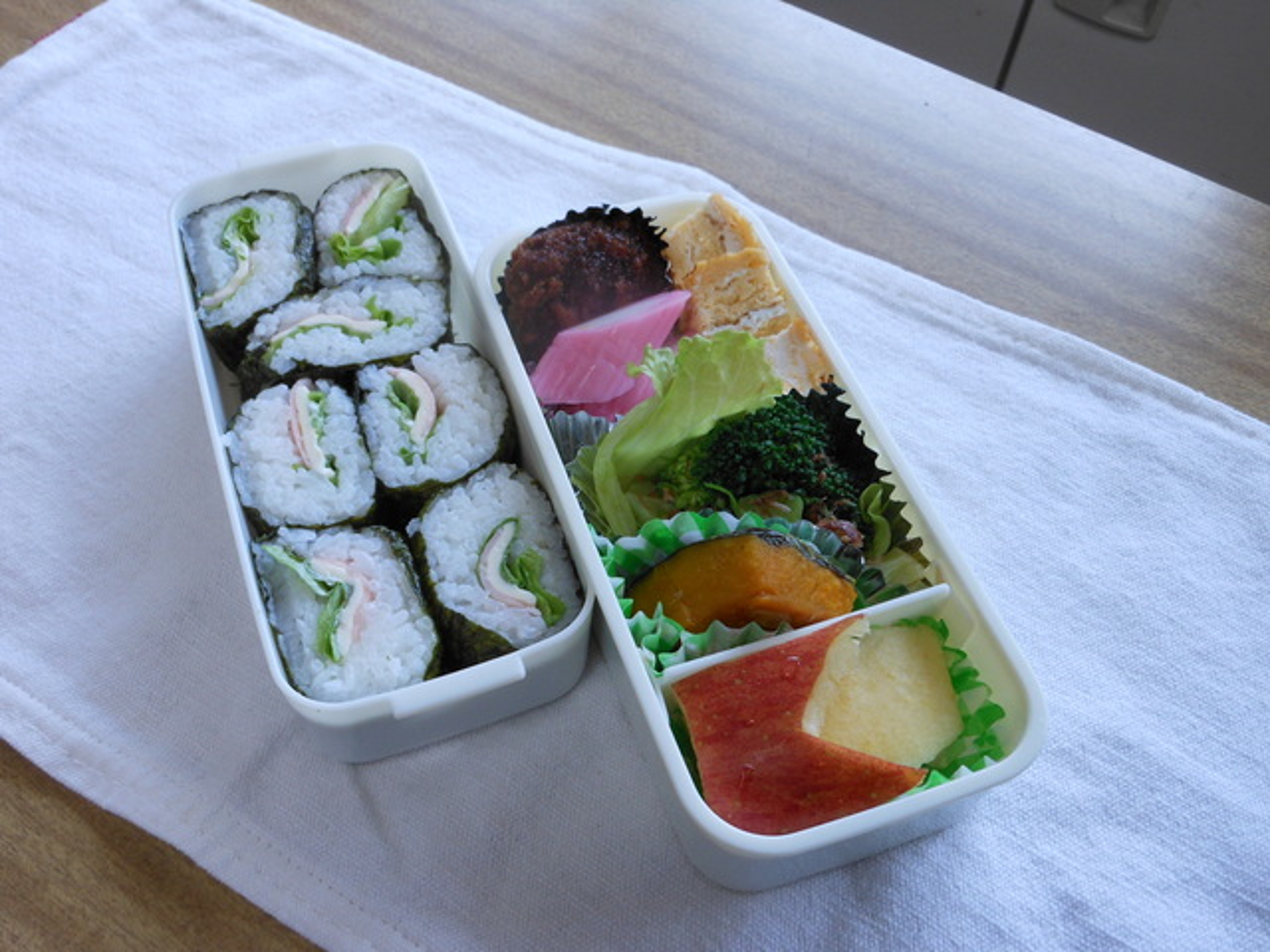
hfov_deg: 55.4
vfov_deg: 42.9
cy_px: 476
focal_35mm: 33
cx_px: 635
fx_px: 1211
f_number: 4
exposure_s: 1/30
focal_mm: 5.9
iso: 125
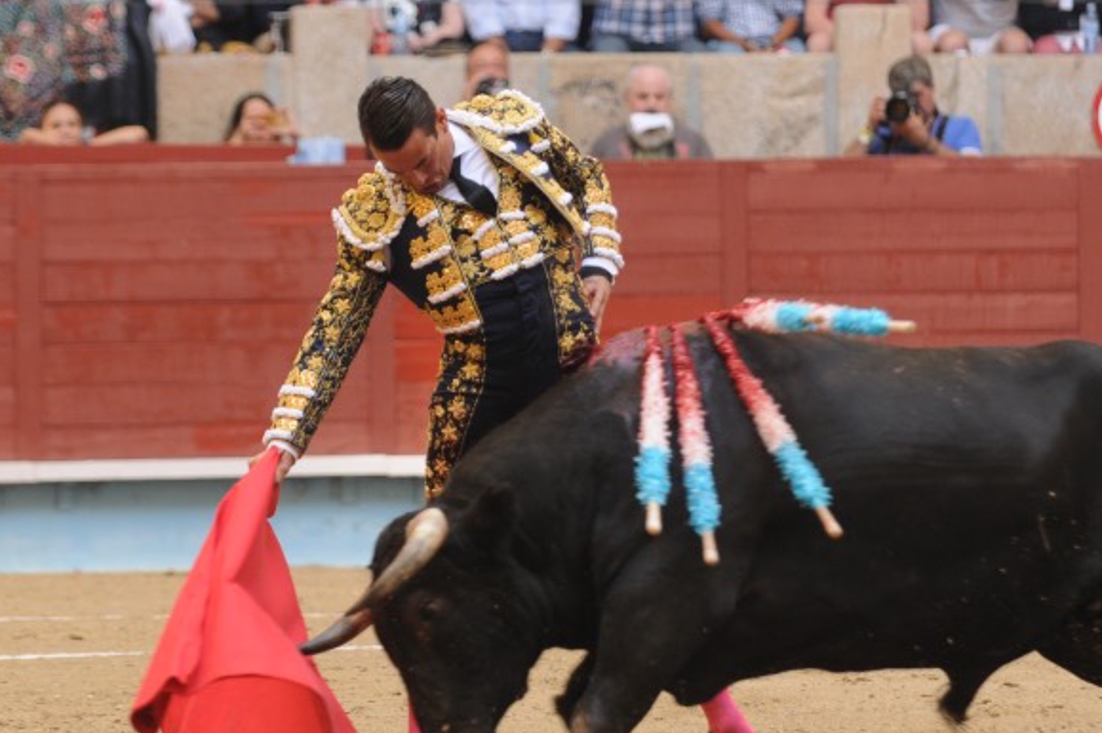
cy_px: 402
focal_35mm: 315
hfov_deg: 6.6
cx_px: 497
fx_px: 9627
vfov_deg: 4.4
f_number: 2.8
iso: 500
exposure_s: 1/320
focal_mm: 135
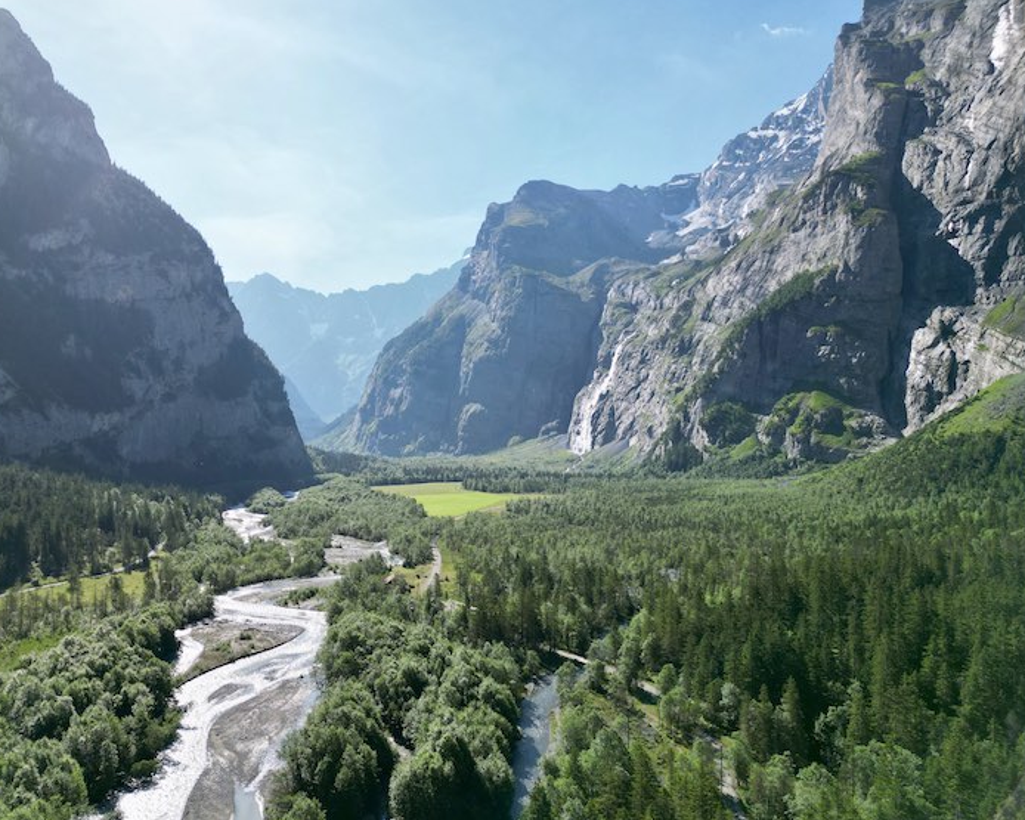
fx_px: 819
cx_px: 476
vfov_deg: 53.2
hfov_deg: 64.0
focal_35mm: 27
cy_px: 415
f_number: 1.7
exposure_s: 1/3000
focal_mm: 6.72
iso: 150
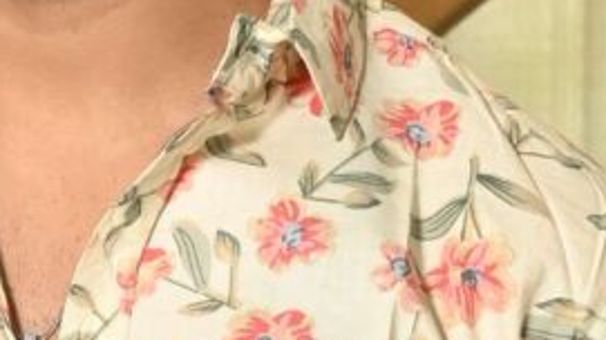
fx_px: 5717
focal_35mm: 356
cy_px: 1555
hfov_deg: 6.0
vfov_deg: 3.2
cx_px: -464
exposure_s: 1/160
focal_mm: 36
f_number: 7.1
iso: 640
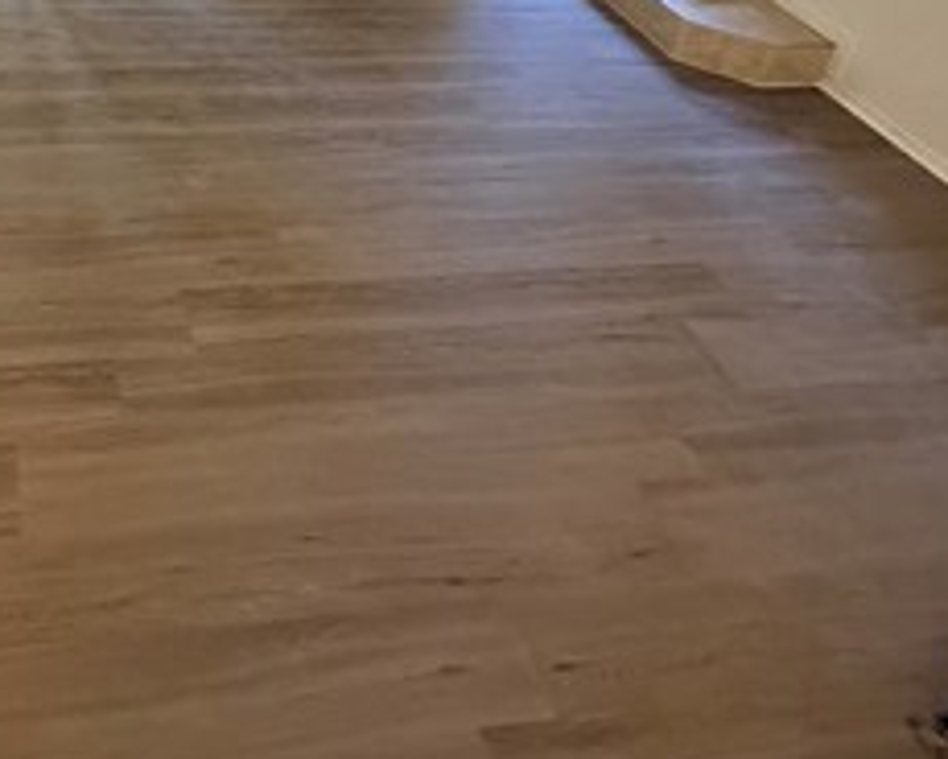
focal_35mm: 38
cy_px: 58
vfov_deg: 36.4
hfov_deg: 44.6
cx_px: 140
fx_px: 1066
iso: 800
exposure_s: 1/60
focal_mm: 2.22
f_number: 2.2
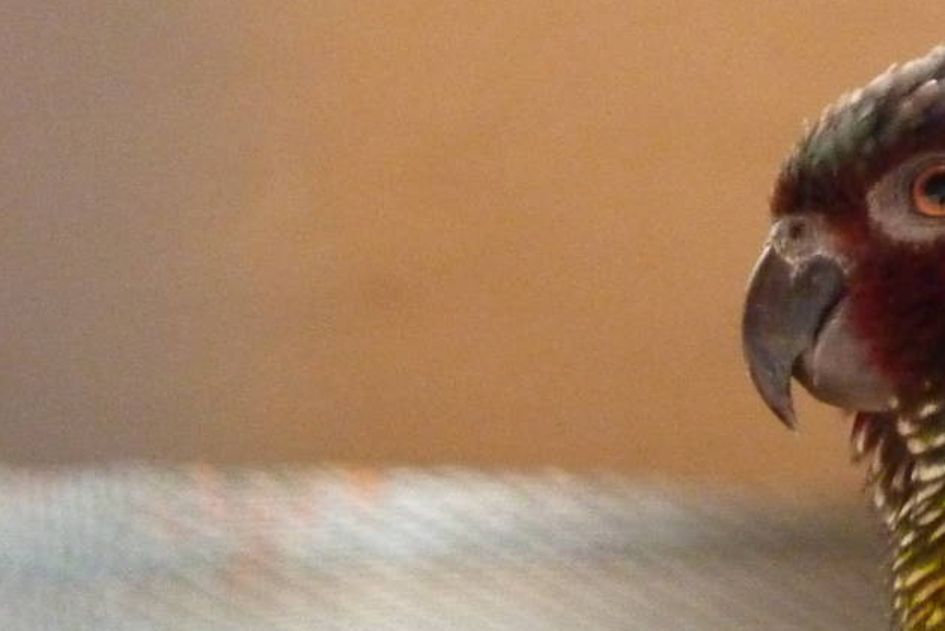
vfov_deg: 4.1
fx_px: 8900
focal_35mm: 339
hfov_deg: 6.0
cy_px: 532
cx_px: 1178
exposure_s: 1/30
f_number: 4.4
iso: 800
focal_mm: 21
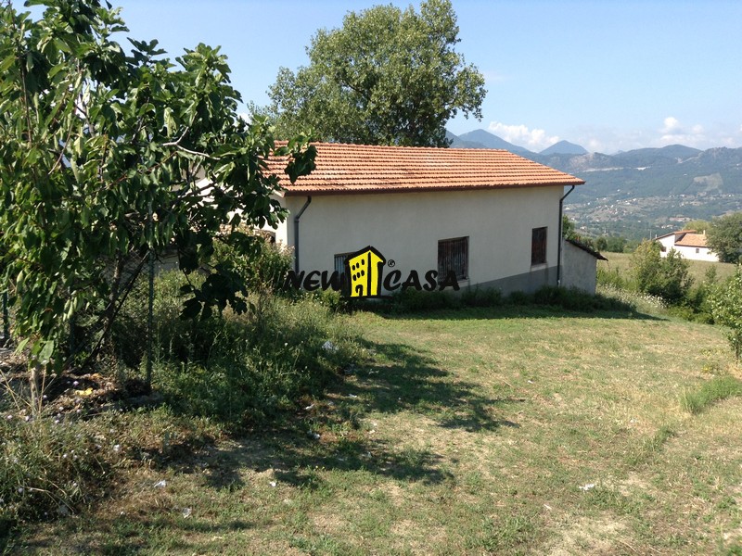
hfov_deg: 55.4
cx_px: 371
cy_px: 278
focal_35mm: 33
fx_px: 707
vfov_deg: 42.9
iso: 32
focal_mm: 3.3
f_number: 2.4
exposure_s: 1/772
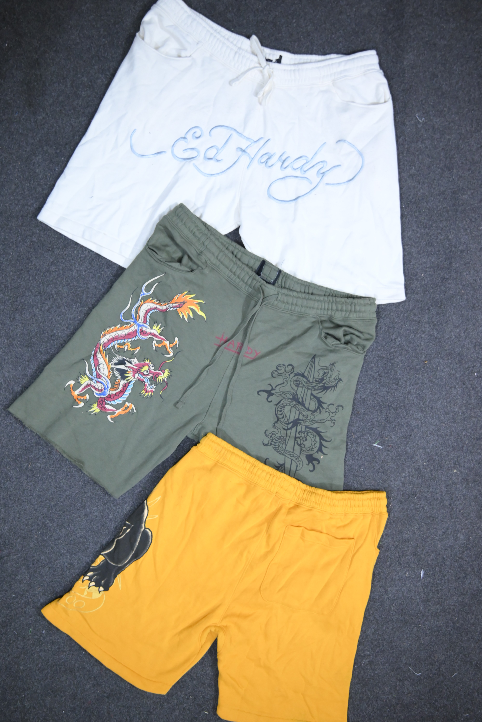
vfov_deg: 53.1
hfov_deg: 36.9
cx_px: 246
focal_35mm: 36
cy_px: 361
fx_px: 723
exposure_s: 1/100
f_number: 2.2
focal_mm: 35
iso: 2000
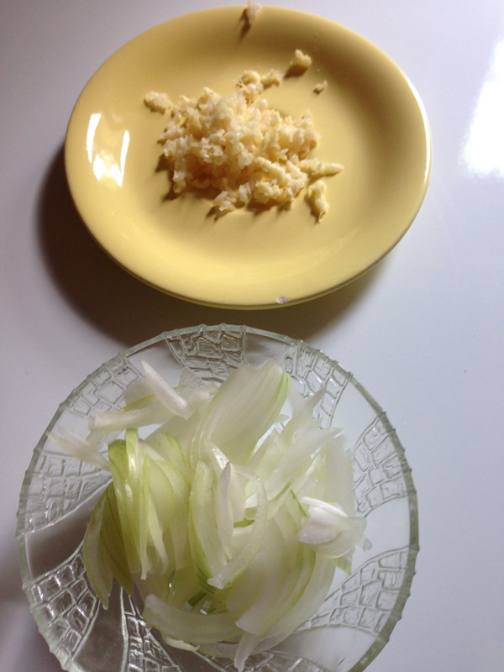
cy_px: 336
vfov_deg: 55.4
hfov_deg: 42.9
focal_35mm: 33
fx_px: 641
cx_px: 252
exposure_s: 1/20
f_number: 2.4
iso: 64
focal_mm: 4.13
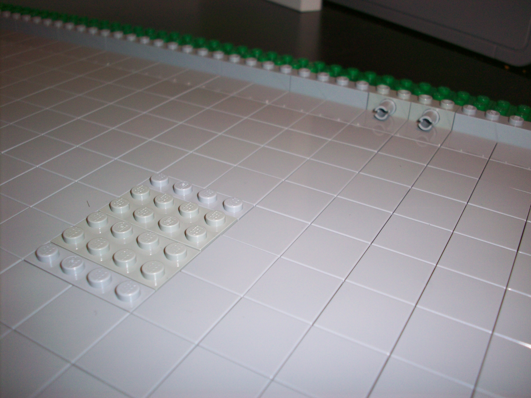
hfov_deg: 50.1
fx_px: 568
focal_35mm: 37
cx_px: 266
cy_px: 199
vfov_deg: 38.7
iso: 80
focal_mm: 6.2
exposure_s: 1/64
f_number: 2.8
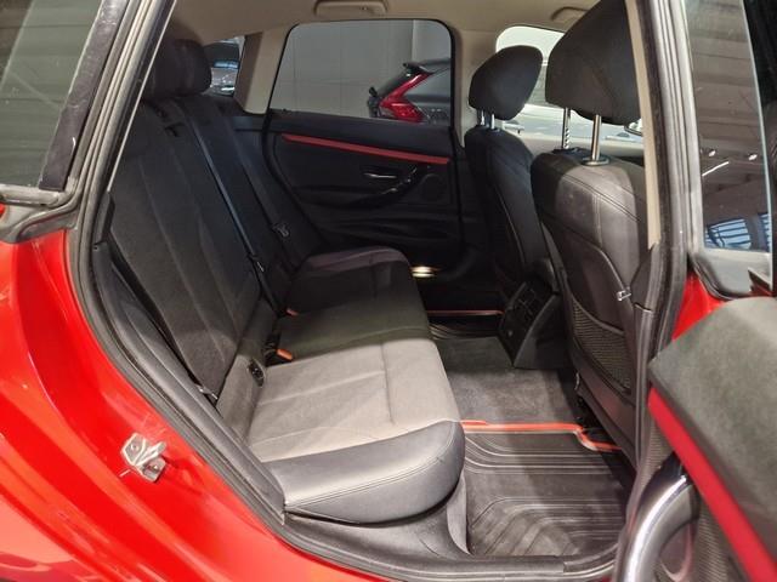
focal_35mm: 23
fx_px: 516
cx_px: 388
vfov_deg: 58.9
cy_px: 291
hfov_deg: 73.9
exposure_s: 1/100
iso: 400
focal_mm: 5.4
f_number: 1.8
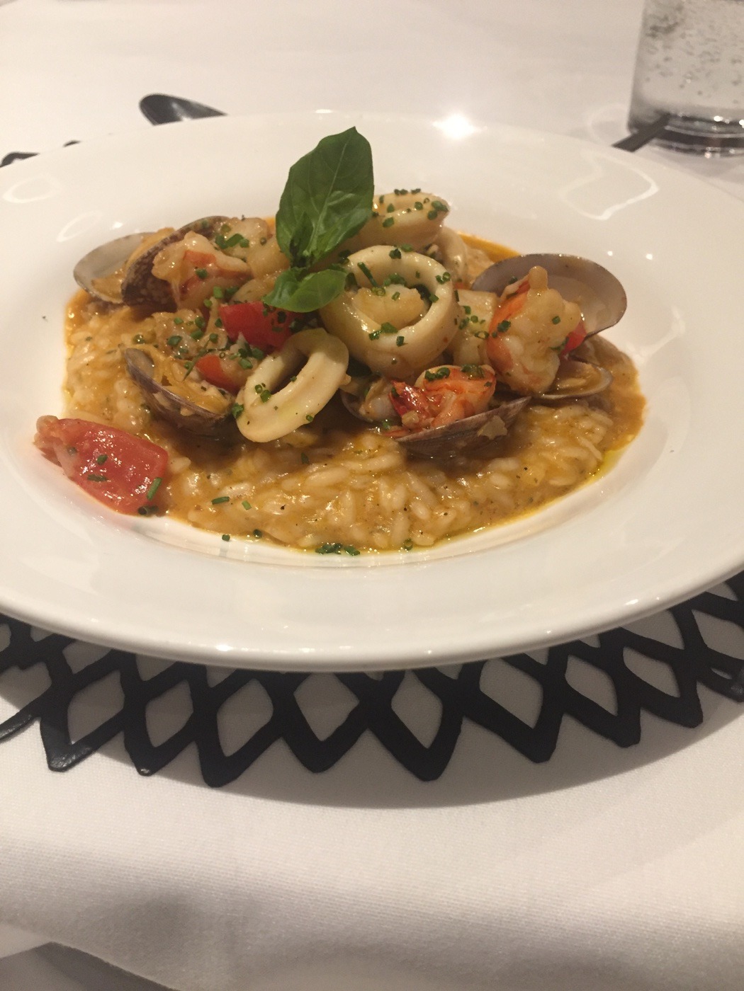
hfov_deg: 48.2
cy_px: 496
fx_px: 831
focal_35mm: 29
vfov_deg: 61.7
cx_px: 372
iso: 200
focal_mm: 4.15
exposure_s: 1/33
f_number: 2.2
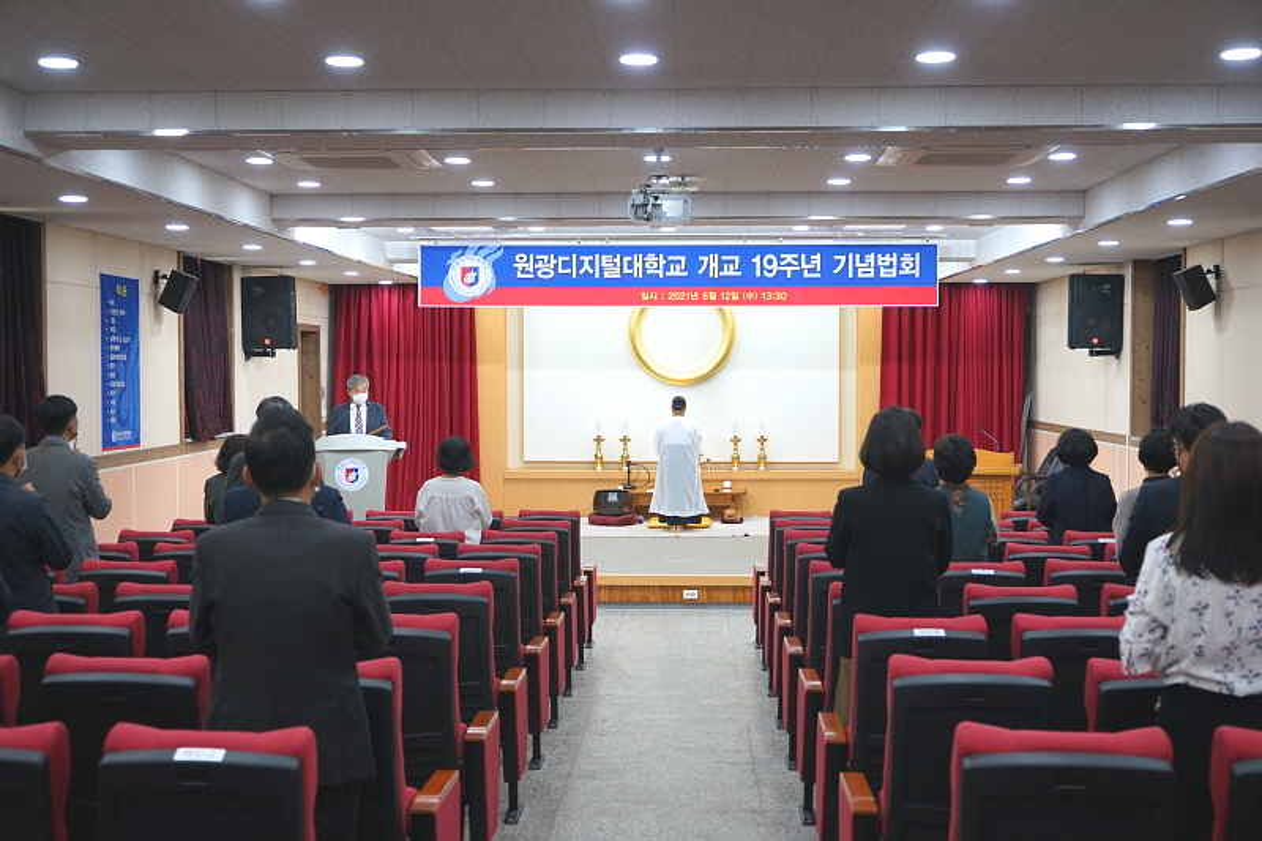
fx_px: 1472
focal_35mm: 42
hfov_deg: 46.4
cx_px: 631
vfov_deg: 31.9
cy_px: 420
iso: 640
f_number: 4
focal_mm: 42
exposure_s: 1/160
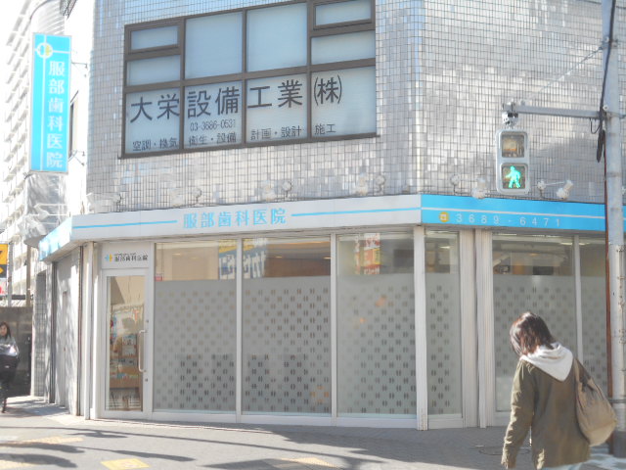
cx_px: 313
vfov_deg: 25.2
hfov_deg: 33.2
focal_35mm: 58
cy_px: 235
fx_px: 1049
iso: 125
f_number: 4.9
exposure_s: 1/250
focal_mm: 10
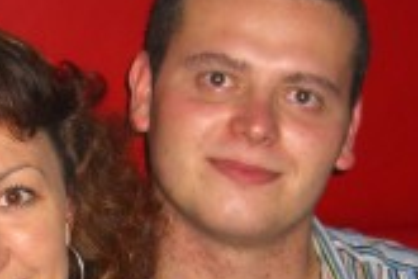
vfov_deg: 9.4
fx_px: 1672
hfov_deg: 14.2
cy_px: 358
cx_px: 114
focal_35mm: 144
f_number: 2.8
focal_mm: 7.9
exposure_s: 1/60
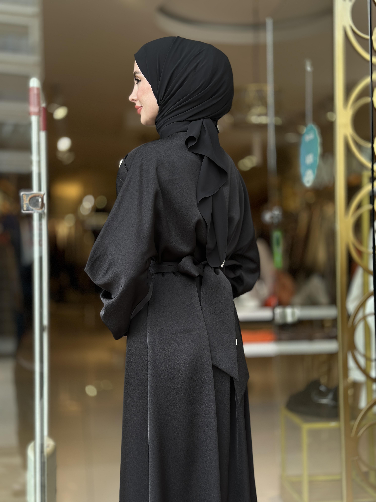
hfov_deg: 30.3
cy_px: 251
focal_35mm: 48
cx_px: 188
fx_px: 695
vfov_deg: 39.7
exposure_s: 1/303
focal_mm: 6.86
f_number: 1.78
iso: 80
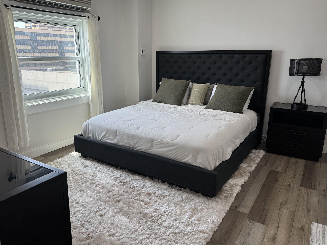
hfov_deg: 67.2
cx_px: 150
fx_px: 246
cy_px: 116
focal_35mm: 26
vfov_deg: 53.0
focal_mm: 6.76
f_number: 1.78
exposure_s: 1/270
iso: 64
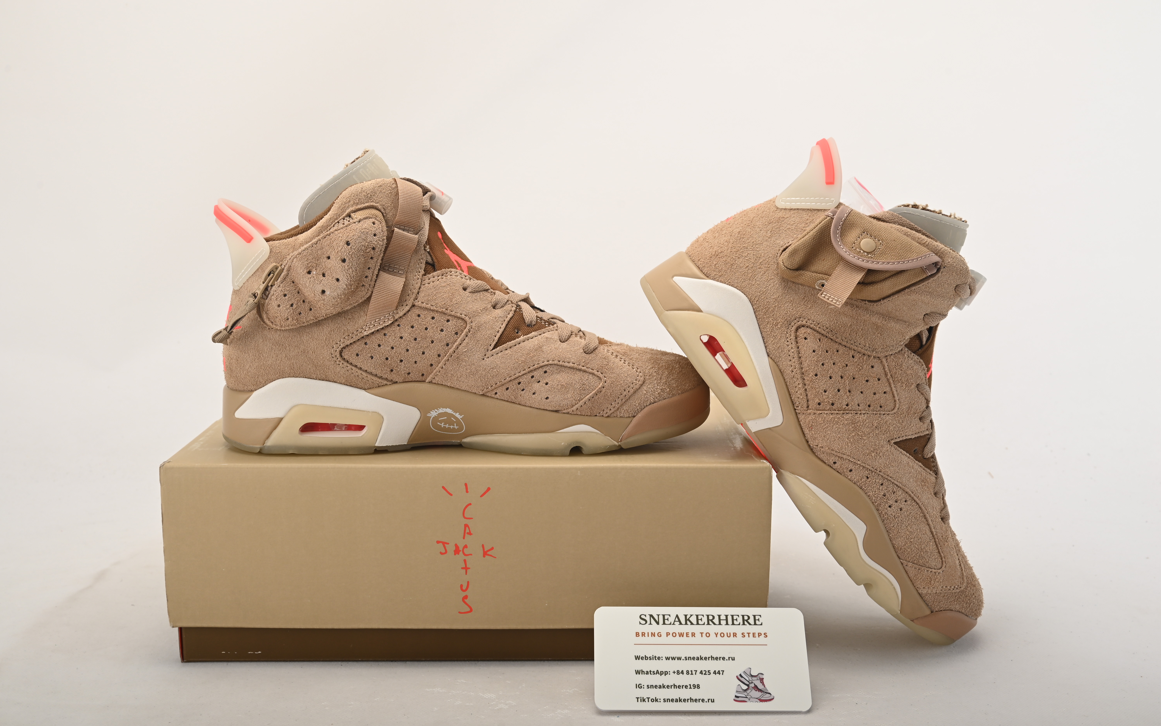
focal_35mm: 38
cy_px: 386
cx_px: 578
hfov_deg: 51.5
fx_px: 1202
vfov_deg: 33.6
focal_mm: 37
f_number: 11
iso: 100
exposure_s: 1/200
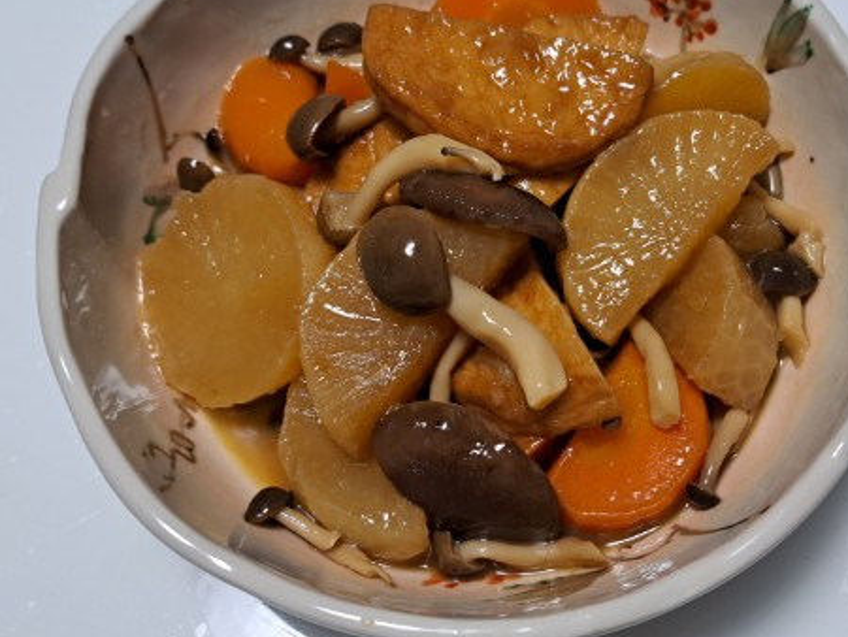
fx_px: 980
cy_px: 282
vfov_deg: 35.9
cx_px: 481
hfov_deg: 46.7
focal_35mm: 40
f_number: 1.8
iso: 100
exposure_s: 1/50
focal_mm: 5.23
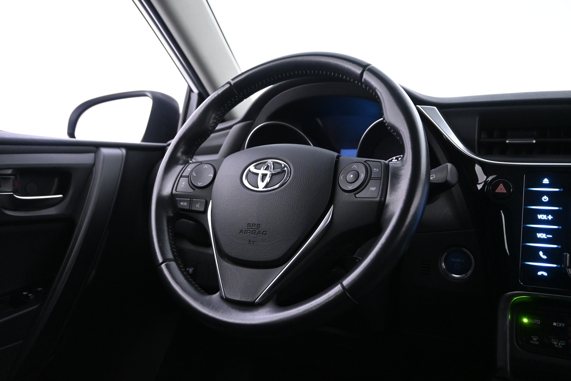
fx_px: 500
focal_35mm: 32
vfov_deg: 41.7
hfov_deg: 59.5
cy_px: 190
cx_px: 286
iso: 3200
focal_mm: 21
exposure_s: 1/30
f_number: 4
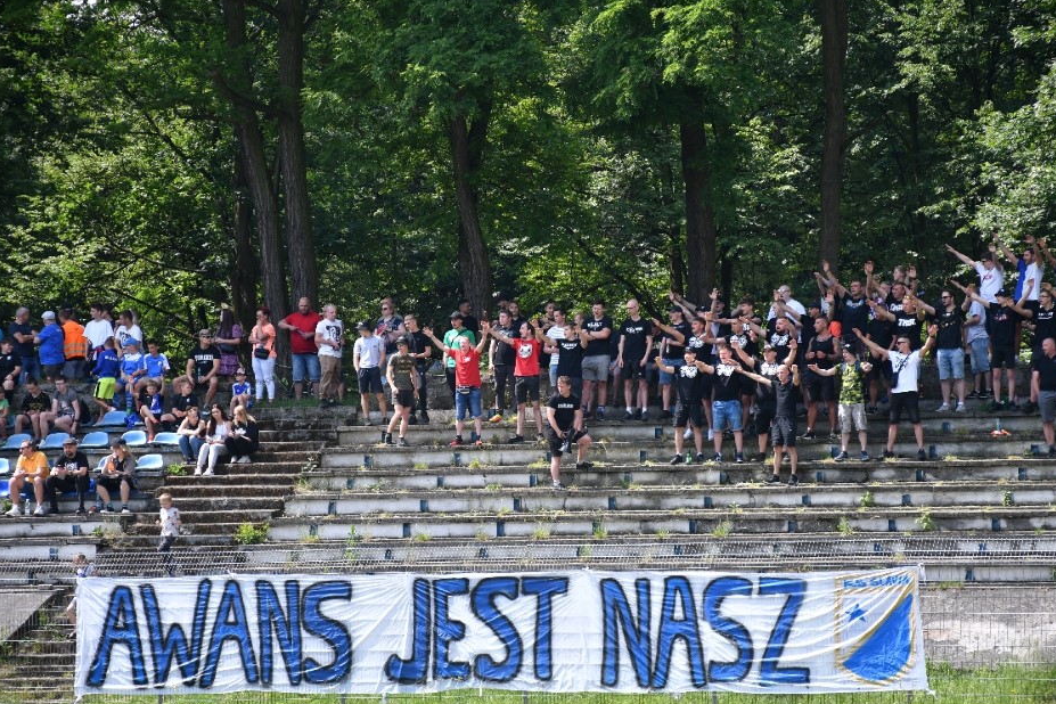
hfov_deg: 11.4
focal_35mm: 181
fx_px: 5309
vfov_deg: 7.6
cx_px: 546
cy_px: 376
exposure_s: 1/320
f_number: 5.6
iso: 160
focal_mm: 112
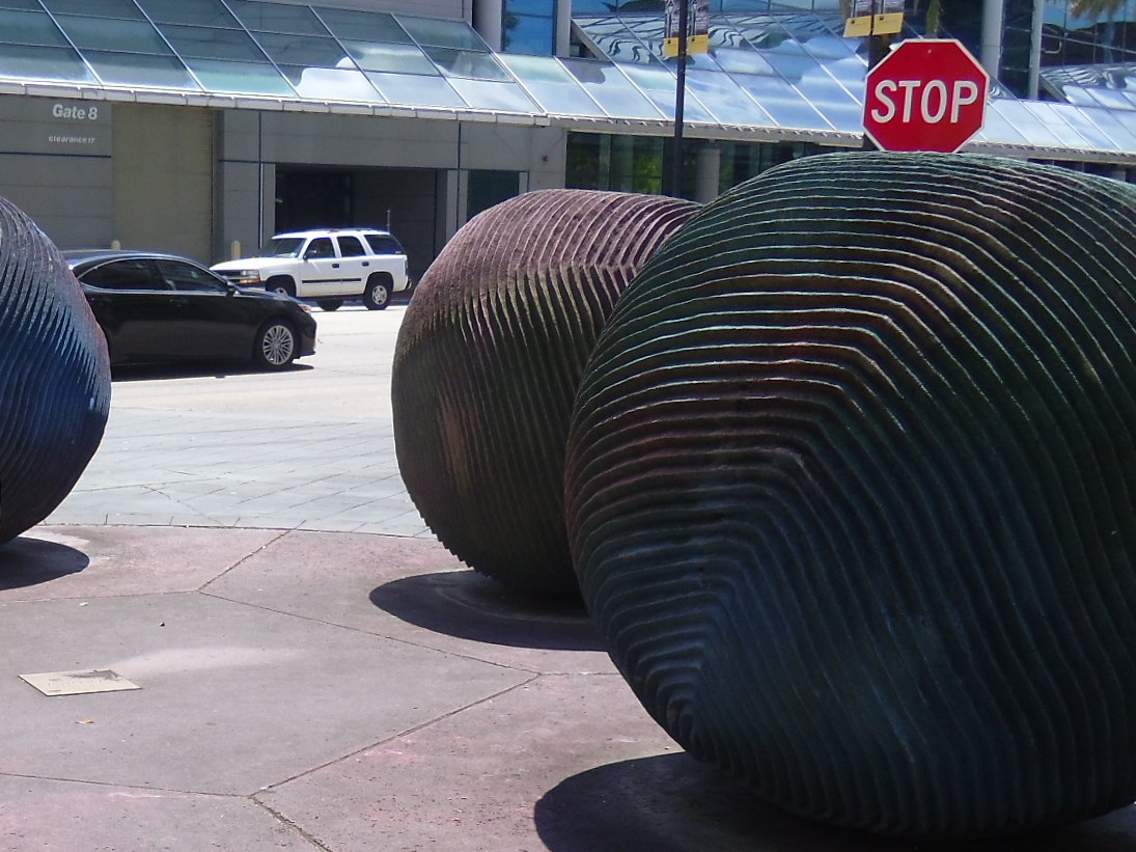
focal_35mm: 58
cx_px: 133
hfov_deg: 31.8
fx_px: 1903
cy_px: 611
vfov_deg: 25.0
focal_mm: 5.6
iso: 80
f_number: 3.3
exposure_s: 1/558
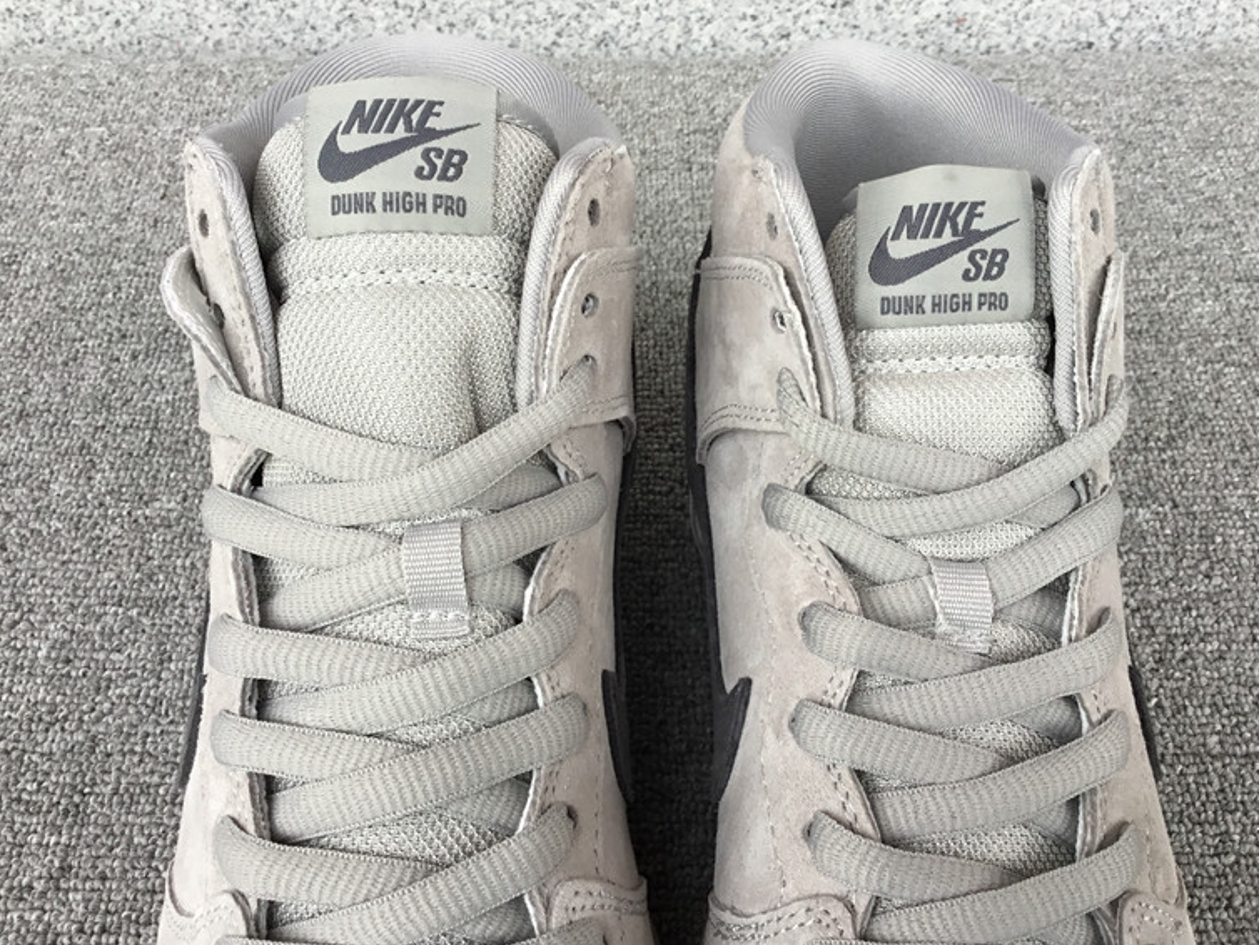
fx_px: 1346
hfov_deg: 50.1
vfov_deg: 38.7
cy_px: 432
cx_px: 648
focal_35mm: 37
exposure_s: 1/50
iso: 25
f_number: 2.4
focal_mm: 3.3
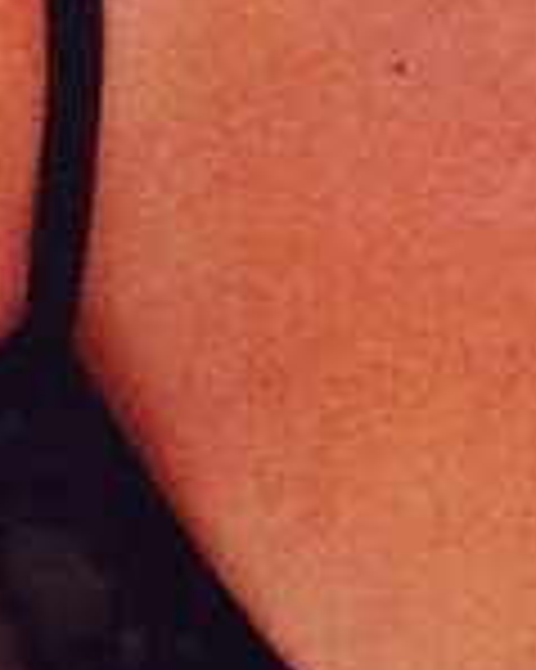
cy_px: -596
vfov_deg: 10.1
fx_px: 3573
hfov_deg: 8.5
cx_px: 574
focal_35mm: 180
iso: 400
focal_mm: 2.15
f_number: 2.4
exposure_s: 1/24
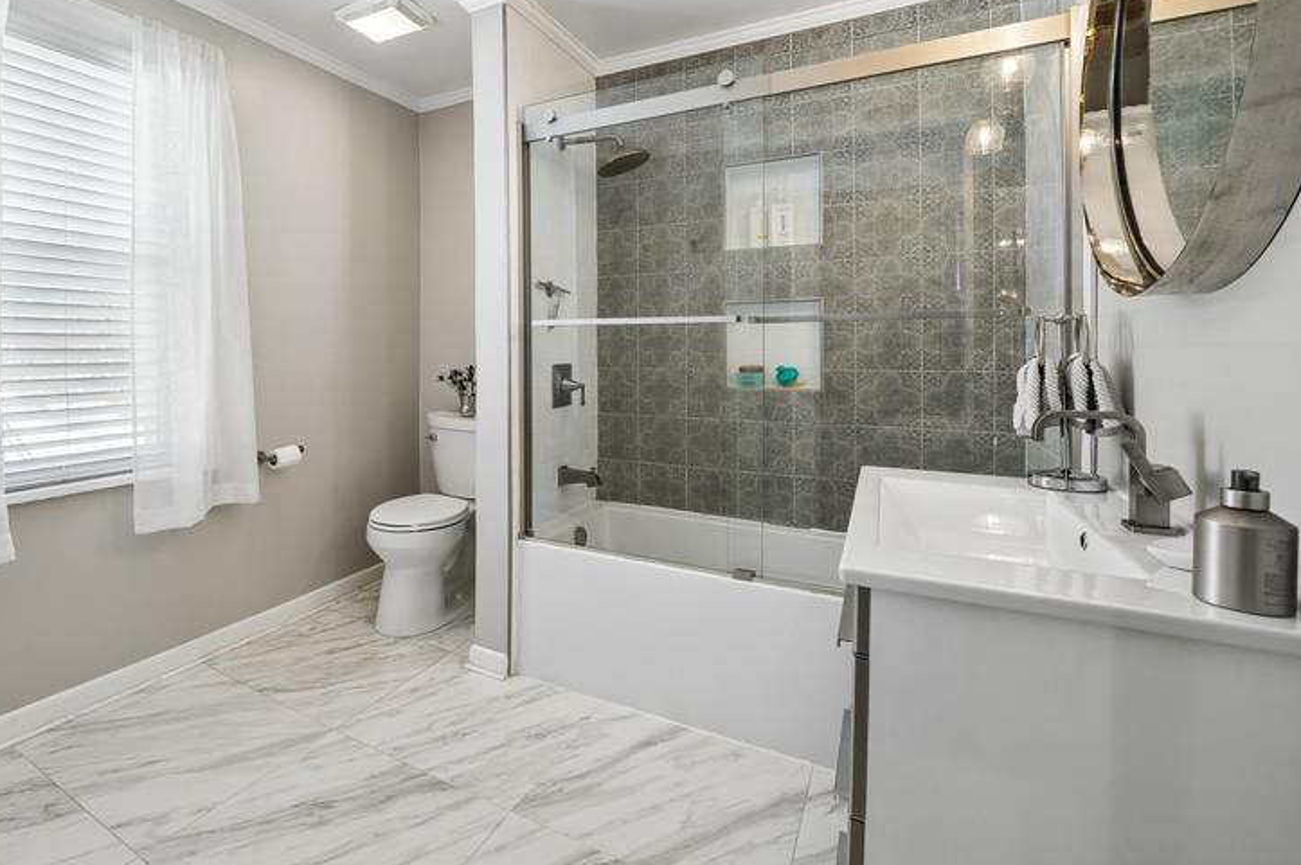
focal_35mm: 17
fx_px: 614
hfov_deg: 90.9
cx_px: 468
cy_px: 358
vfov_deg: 69.8
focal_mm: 12
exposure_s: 1/13
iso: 250
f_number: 10
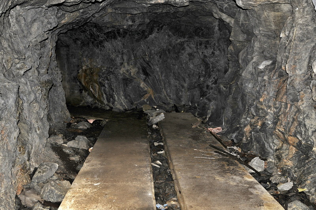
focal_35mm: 32
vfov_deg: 41.6
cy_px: 105
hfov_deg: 59.6
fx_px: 276
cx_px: 158
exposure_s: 1/60
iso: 200
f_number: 4
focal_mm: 21
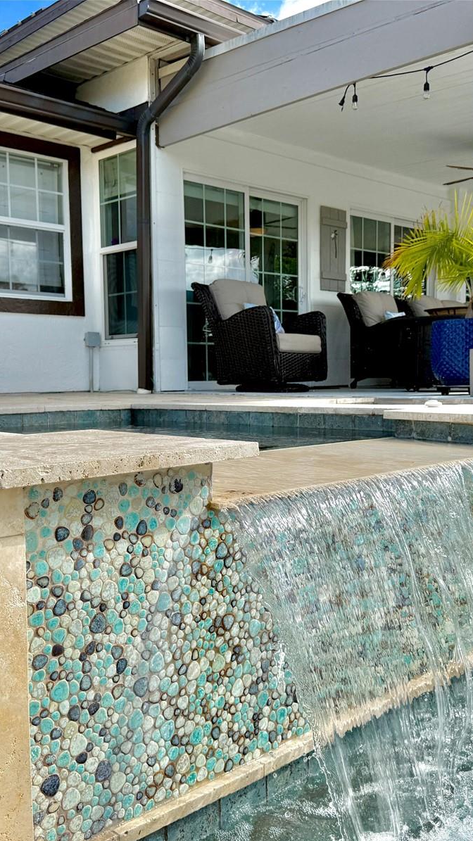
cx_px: 213
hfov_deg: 33.7
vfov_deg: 56.6
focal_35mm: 35
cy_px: 422
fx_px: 781
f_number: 1.78
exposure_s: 1/3953
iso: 80
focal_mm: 6.76
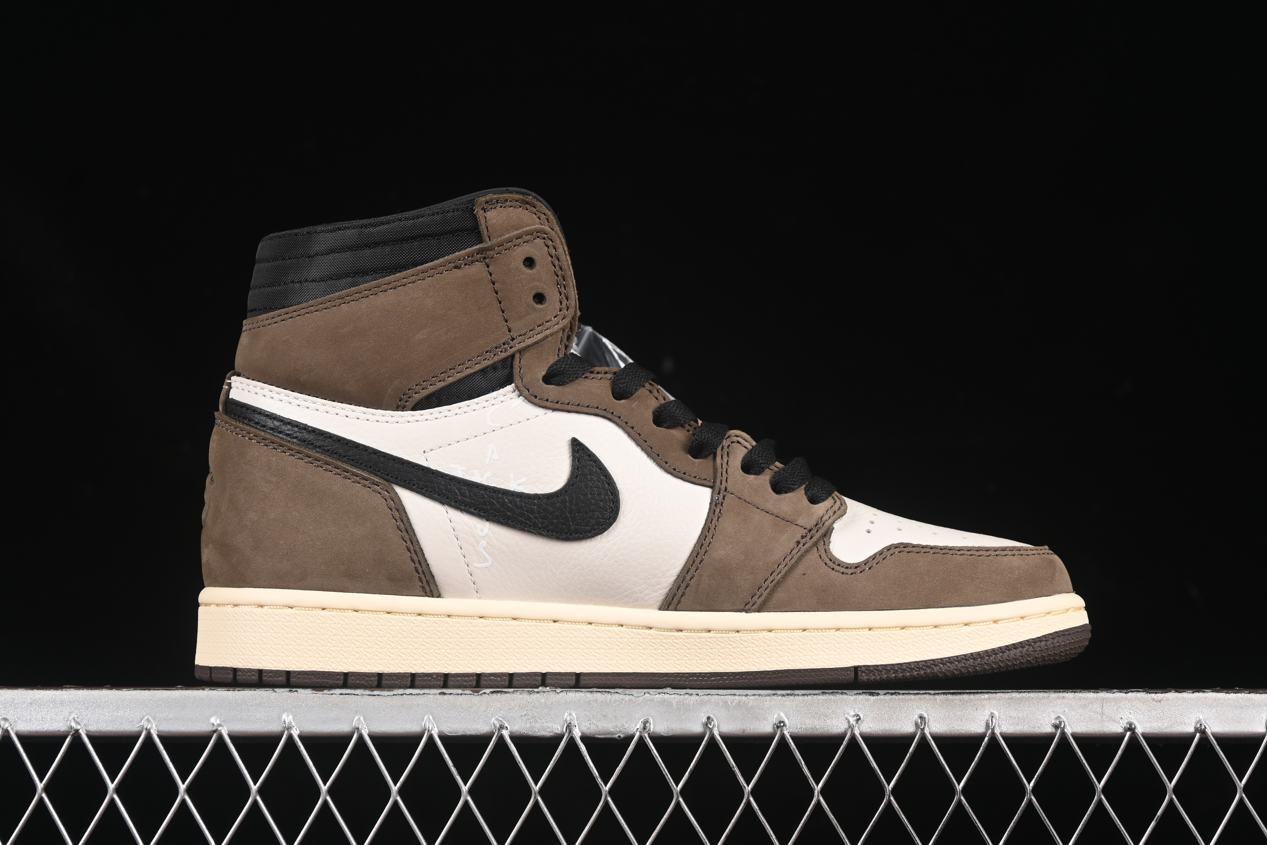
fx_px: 2639
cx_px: 634
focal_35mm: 75
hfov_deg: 27.0
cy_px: 422
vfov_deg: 18.2
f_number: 6.3
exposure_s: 1/60
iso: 160
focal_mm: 50
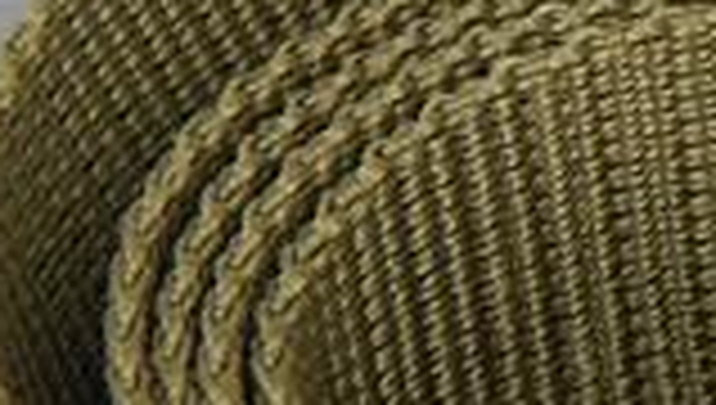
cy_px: 328
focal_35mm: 301
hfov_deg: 6.8
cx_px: 1612
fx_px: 5723
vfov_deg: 4.1
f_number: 3.8
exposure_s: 1/80
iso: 125
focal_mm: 9.7
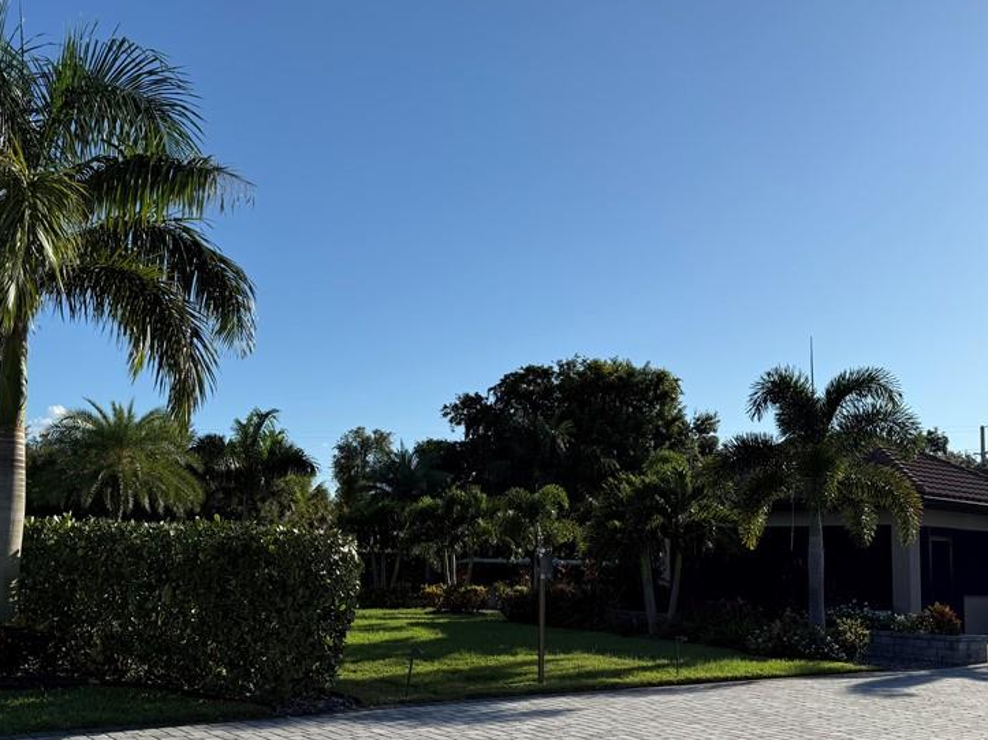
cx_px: 443
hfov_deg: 53.9
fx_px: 970
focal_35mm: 34
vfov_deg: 41.6
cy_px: 448
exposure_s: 1/6173
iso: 80
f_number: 1.78
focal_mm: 6.76
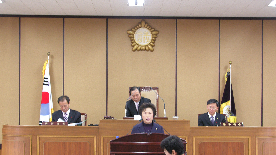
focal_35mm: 62
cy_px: 102
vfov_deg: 19.4
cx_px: 138
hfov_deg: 33.8
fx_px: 454
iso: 100
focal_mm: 14.2
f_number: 2.8
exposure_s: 1/8
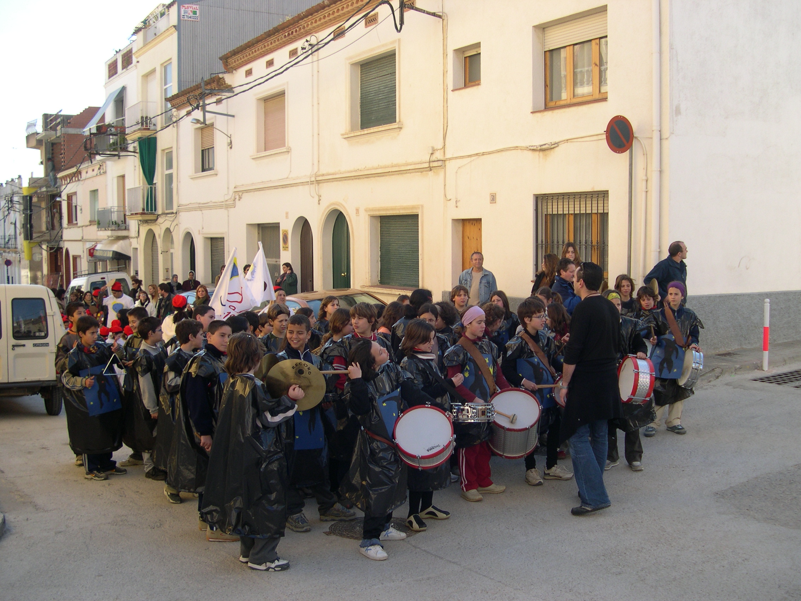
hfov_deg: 49.0
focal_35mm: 38
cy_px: 300
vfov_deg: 37.7
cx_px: 400
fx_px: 879
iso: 100
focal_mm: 8
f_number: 2.8
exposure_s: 1/448
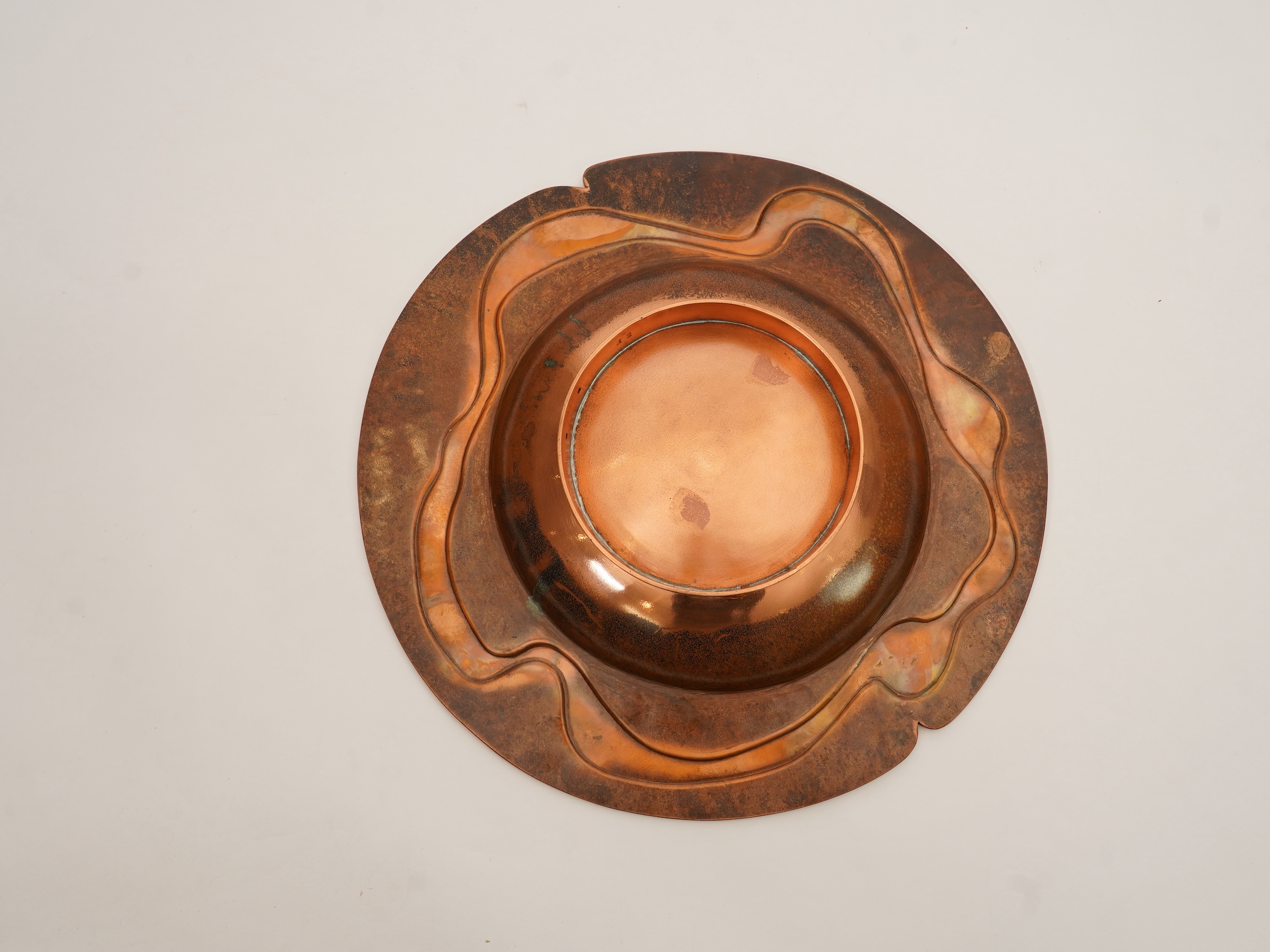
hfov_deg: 55.3
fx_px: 1211
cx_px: 686
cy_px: 473
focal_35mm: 33
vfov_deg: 42.9
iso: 500
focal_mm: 30
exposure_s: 1/125
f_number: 7.1
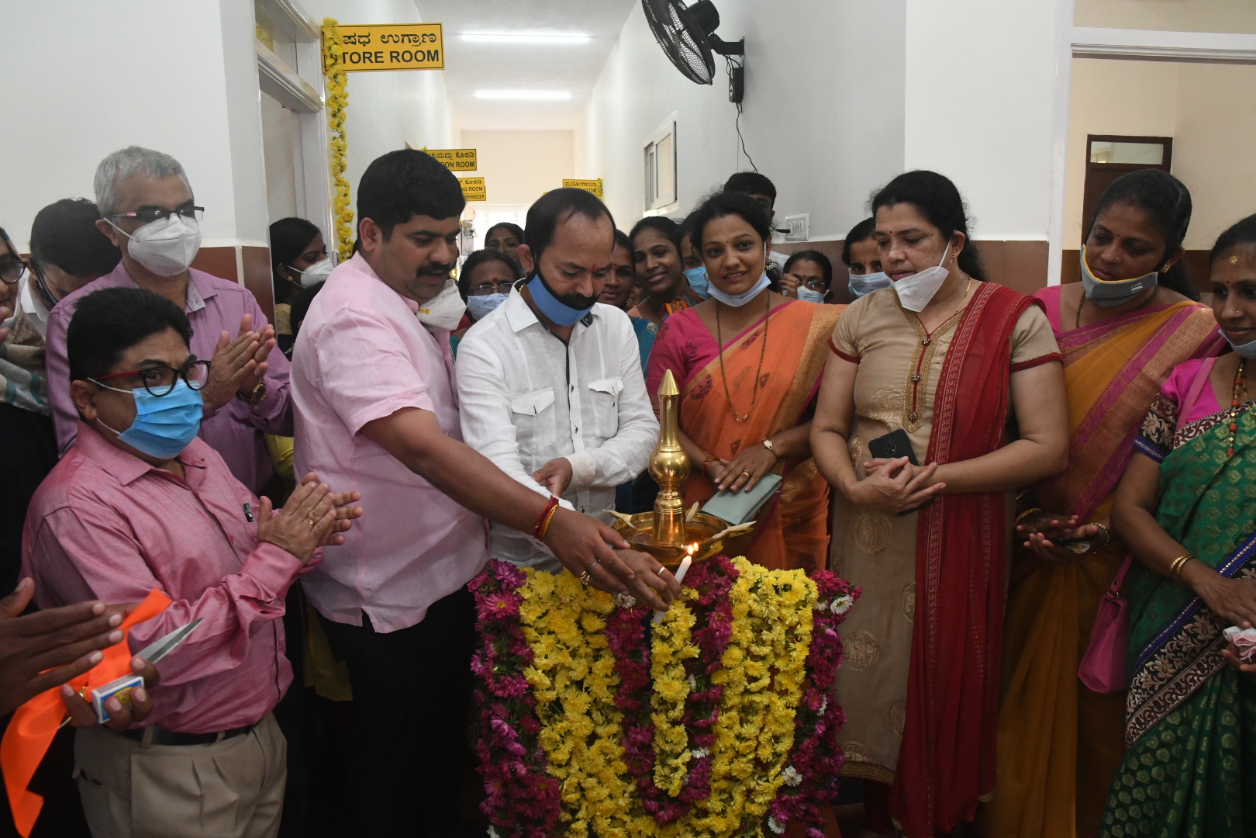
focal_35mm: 24
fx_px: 837
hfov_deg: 73.7
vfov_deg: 53.1
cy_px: 419
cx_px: 628
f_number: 8
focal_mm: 16
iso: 3200
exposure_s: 1/100
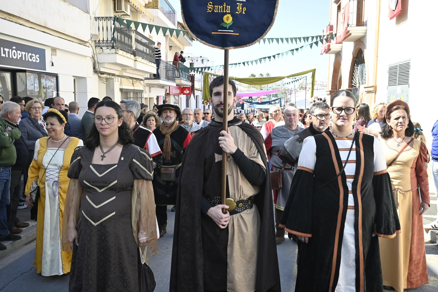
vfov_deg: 40.8
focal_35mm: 32
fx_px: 392
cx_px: 219
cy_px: 146
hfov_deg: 58.3
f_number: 6.3
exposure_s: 1/320
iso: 320
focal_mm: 21.5
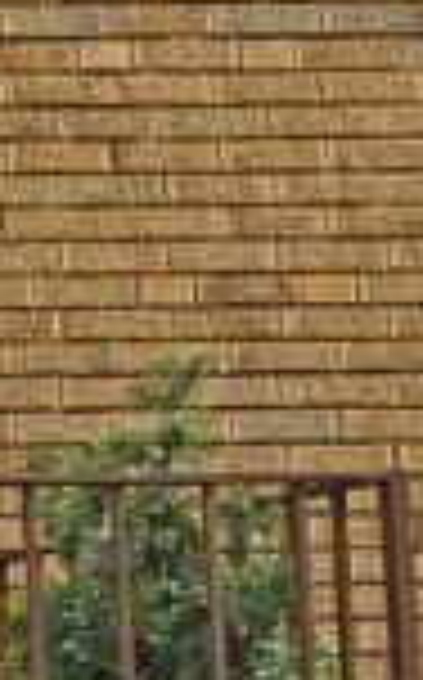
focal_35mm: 142
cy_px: 608
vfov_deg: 14.6
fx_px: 2627
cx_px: -1278
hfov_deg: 7.0
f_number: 7.1
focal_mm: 14
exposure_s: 1/400
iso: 100
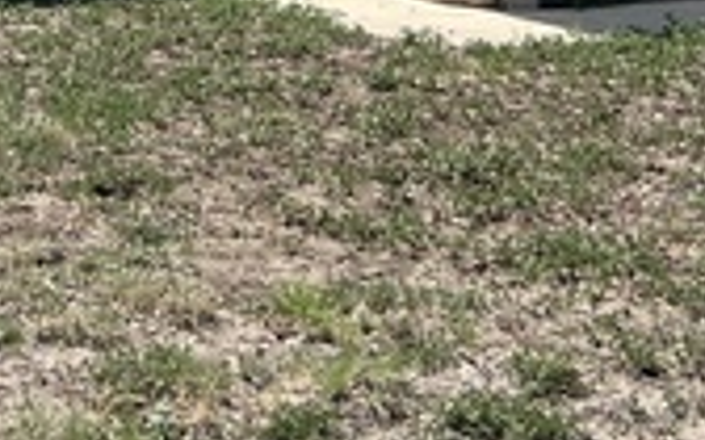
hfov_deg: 19.4
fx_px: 2017
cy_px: -490
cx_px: 63
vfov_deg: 11.1
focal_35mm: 105
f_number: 1.5
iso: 50
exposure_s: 1/6211
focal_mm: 5.7
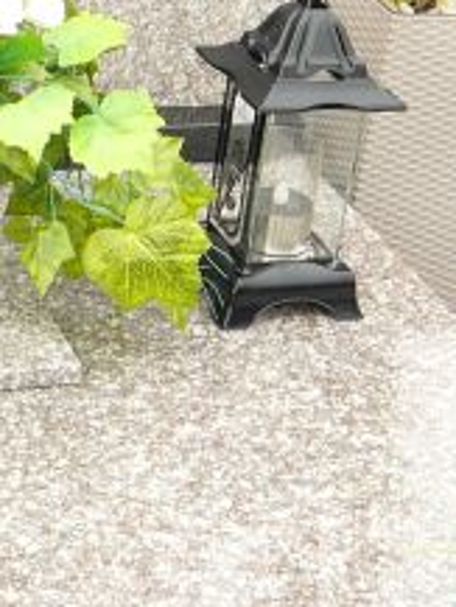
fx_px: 1807
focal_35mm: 103
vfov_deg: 19.1
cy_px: 252
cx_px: 90
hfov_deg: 14.3
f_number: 2.8
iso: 80
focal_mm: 5.2
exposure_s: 1/50
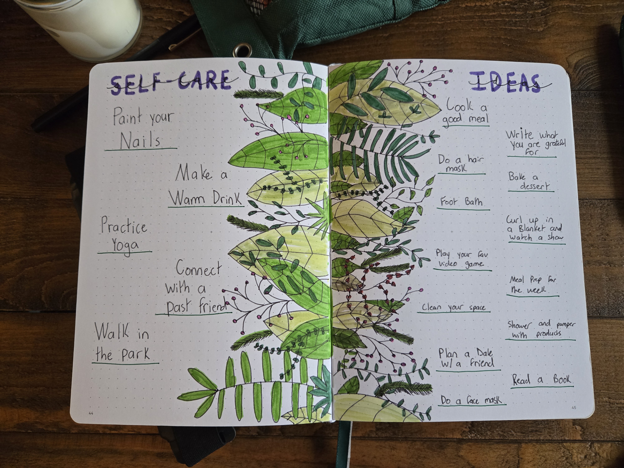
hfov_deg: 73.9
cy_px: 234
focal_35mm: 23
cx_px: 312
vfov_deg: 58.9
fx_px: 415
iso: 640
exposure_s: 1/120
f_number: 1.8
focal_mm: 5.4
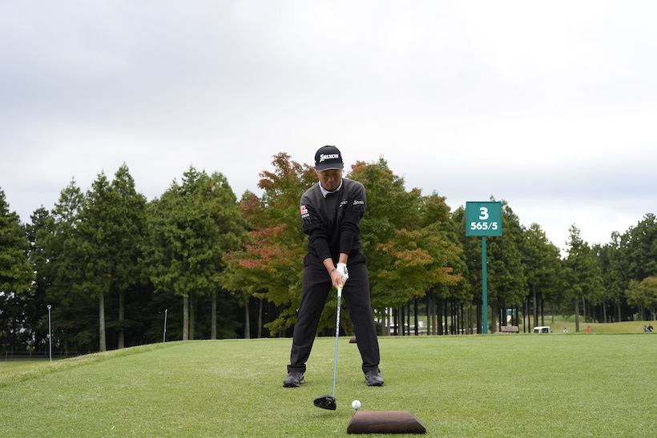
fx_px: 621
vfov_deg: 38.9
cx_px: 328
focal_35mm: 34
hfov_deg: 55.8
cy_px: 219
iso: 1600
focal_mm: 34
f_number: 4.5
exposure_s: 1/1250
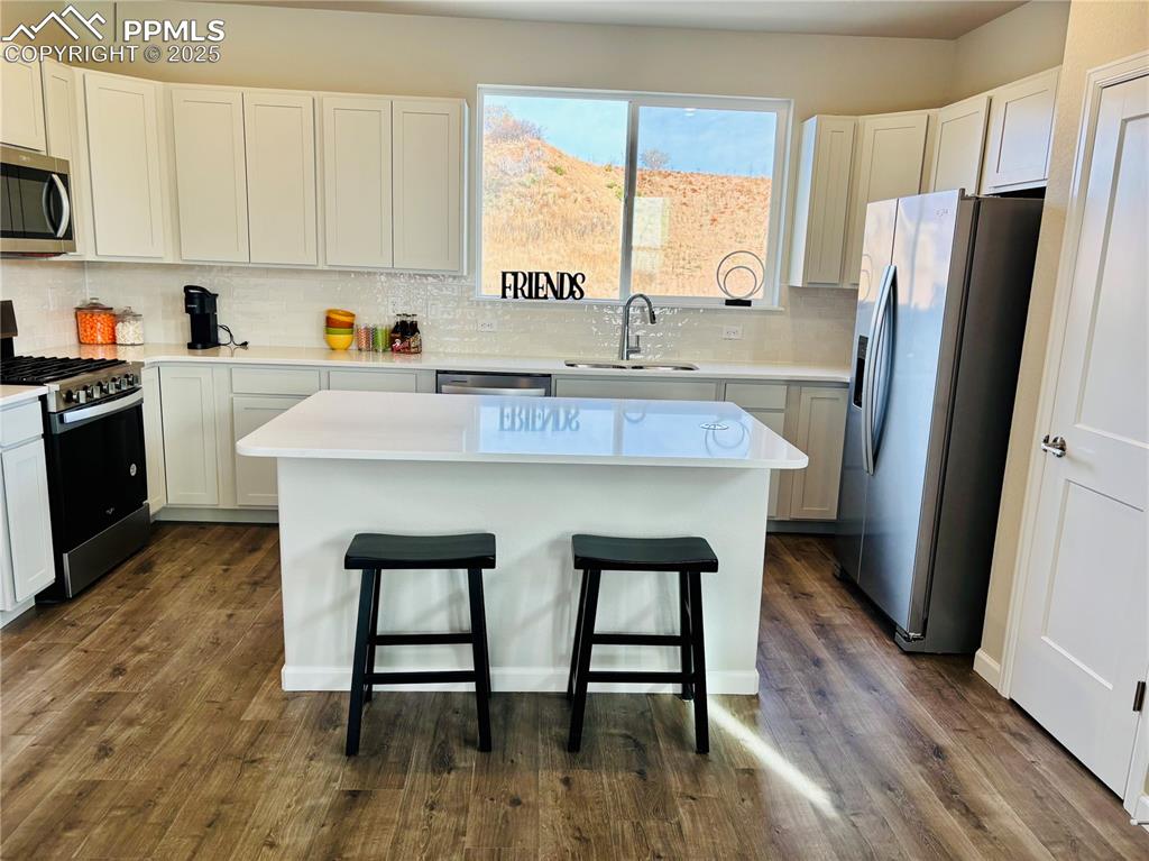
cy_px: 430
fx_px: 863
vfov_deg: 53.0
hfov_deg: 67.3
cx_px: 574
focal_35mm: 26
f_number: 1.6
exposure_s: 1/165
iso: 50
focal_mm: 5.96
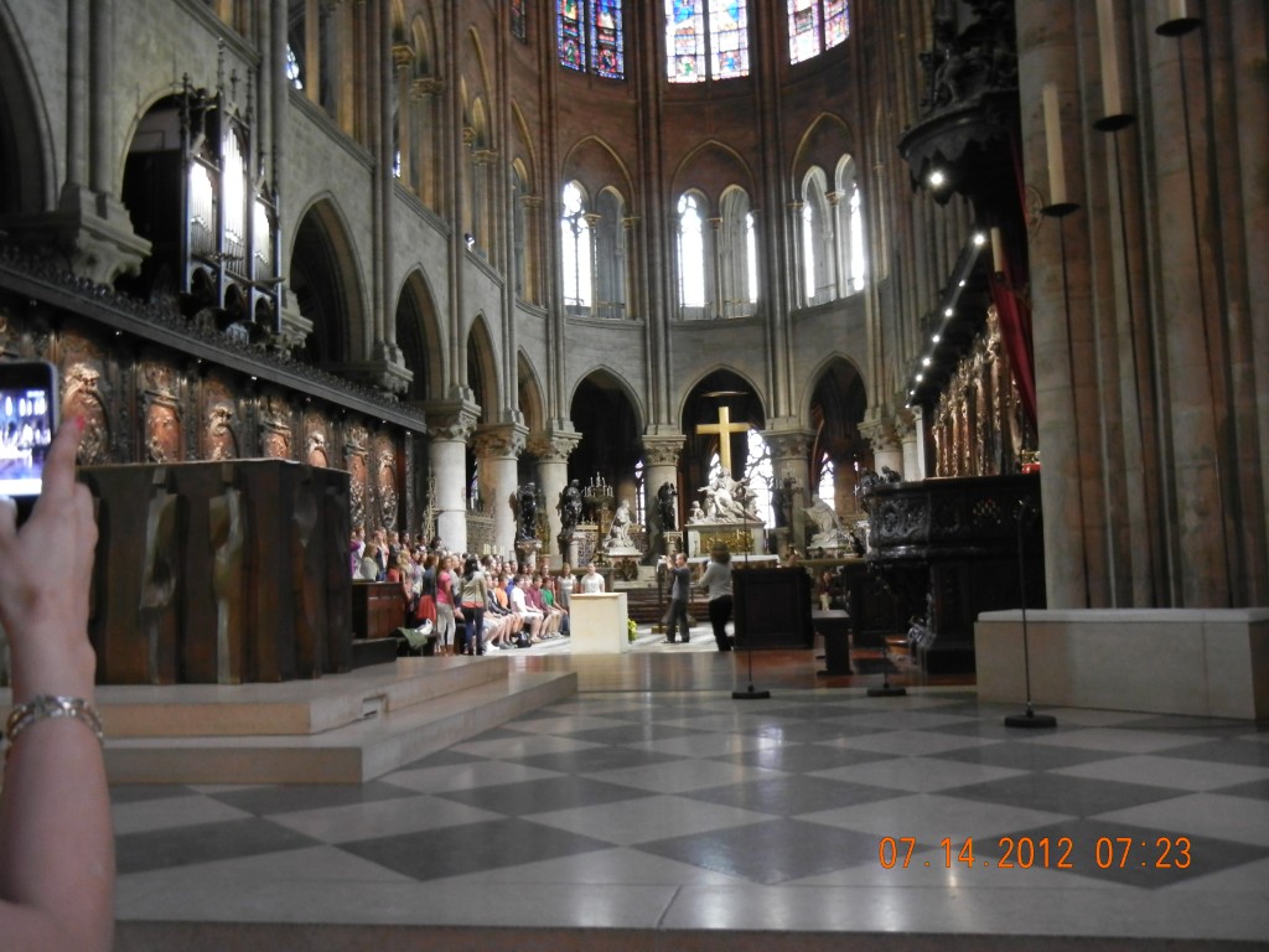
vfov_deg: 41.8
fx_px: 1246
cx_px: 634
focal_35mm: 34
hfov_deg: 54.0
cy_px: 476
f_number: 3.6
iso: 200
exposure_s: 1/2
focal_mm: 6.2
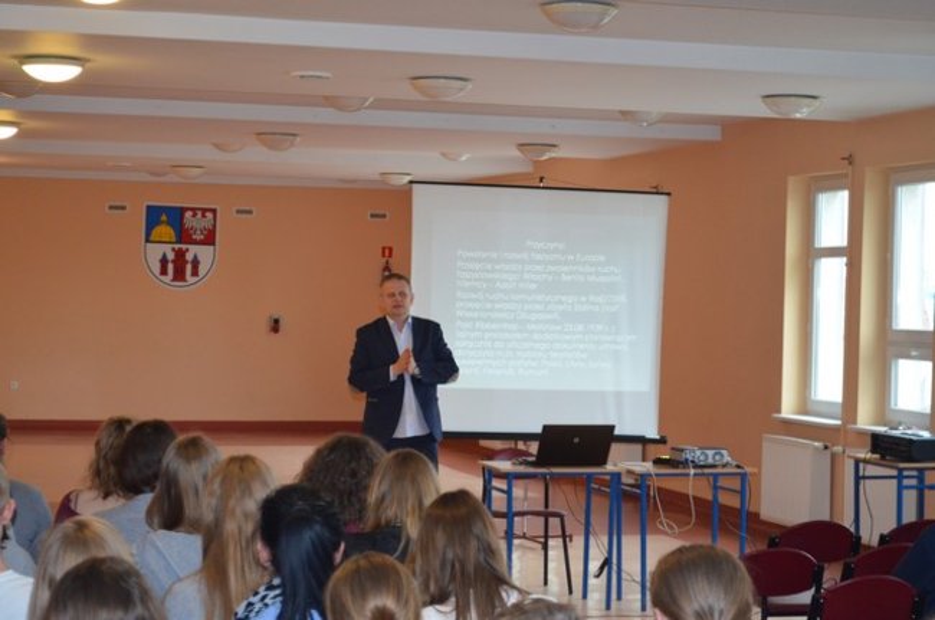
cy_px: 310
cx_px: 468
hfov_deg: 24.7
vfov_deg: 16.5
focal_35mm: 82
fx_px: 2139
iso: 2000
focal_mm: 55
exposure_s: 1/60
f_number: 5.6
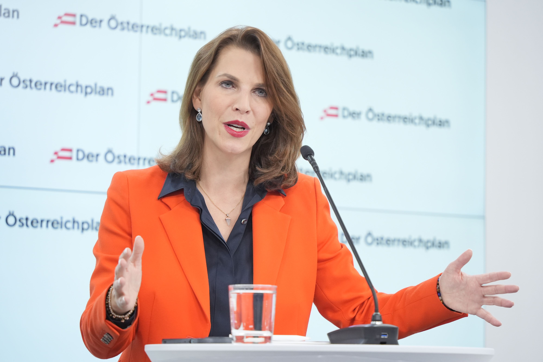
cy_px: 181
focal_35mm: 121
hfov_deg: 16.9
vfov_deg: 11.3
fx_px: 1825
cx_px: 272
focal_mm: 121
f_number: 5
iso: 2000
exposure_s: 1/320
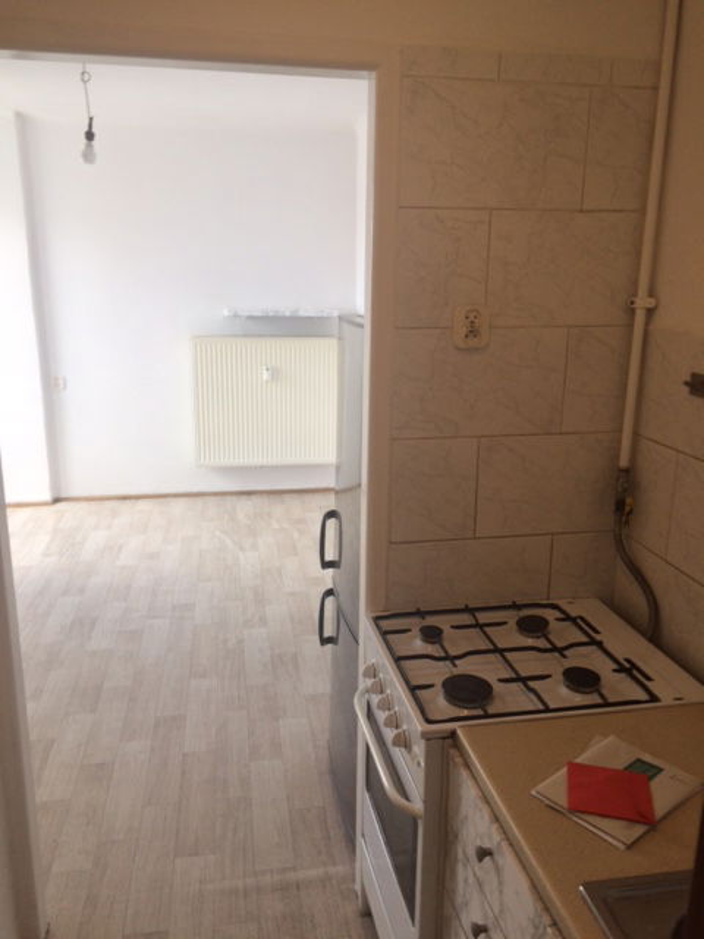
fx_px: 786
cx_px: 352
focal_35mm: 29
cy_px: 470
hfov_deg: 48.2
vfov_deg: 61.7
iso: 50
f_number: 2.2
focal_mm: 4.15
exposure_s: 1/50
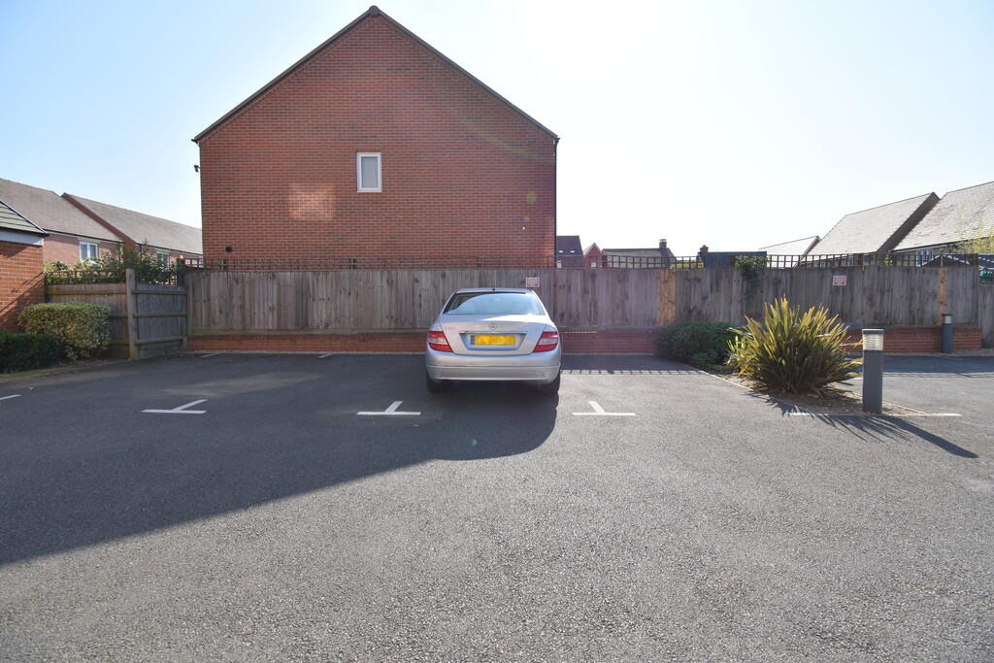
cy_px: 332
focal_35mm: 15
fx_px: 414
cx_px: 497
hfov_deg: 100.4
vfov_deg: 77.3
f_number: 8
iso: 110
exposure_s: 1/250
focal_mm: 10
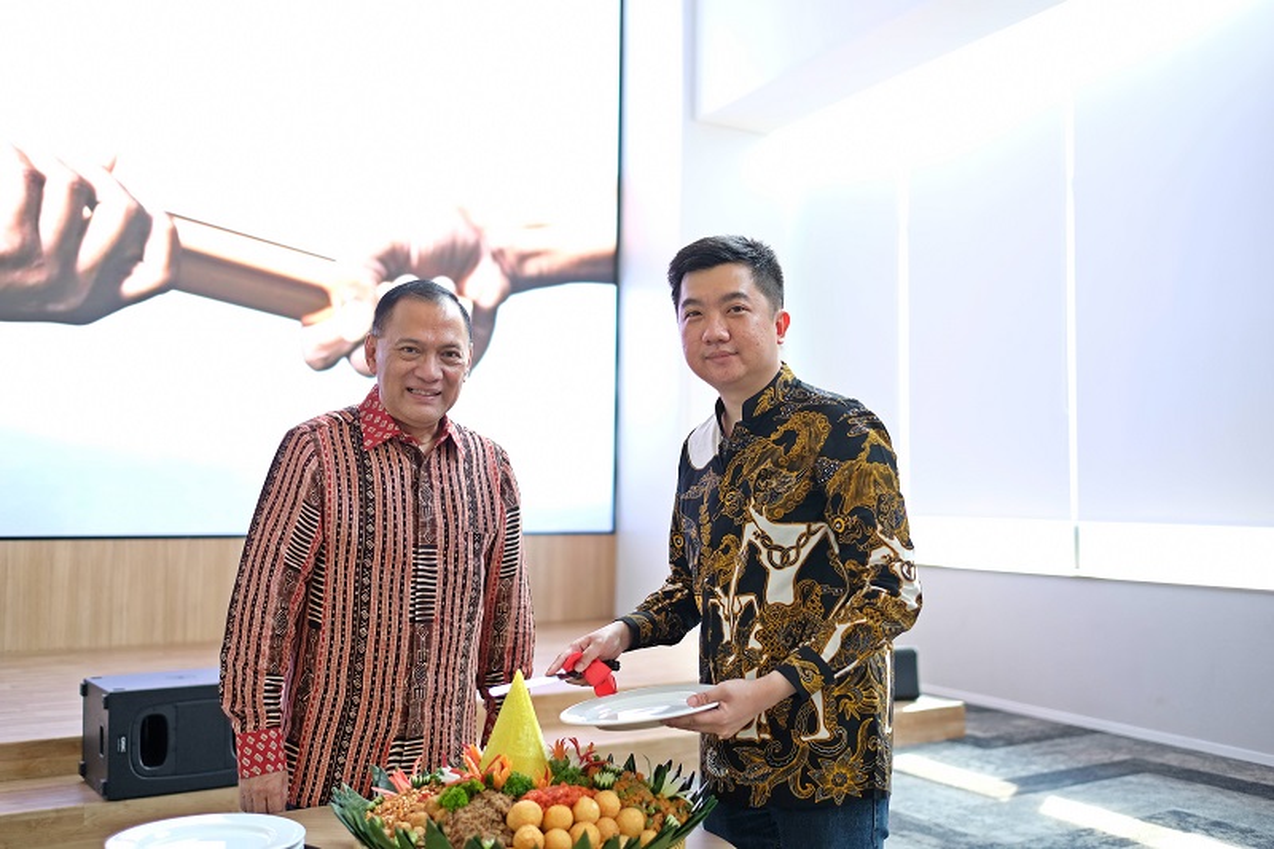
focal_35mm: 35
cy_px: 424
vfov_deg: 37.8
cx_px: 637
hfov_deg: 54.4
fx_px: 1238
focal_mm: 23
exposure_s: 1/60
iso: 200
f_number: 1.4
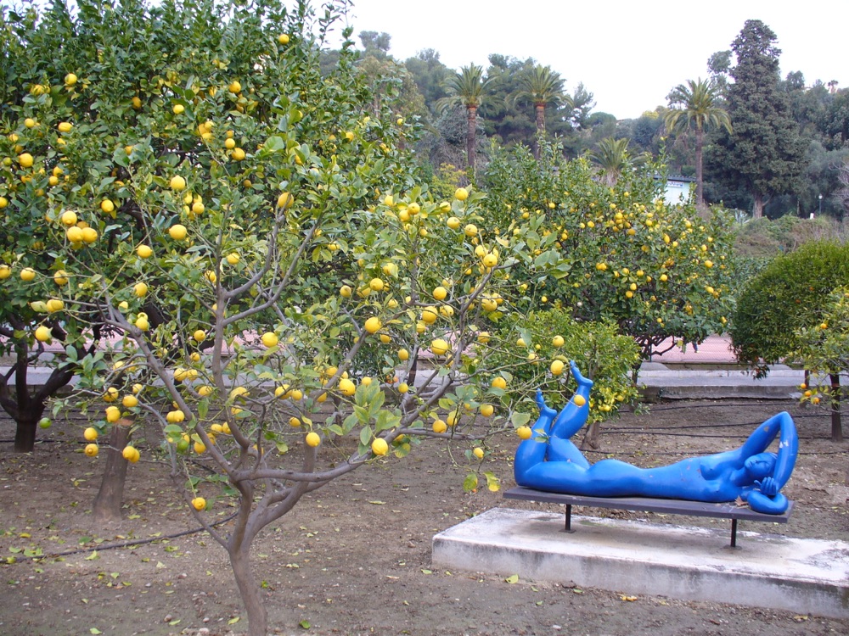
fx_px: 907
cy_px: 318
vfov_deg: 38.7
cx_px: 424
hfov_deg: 50.1
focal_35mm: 37
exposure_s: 1/80
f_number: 2.8
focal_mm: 6.1
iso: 80
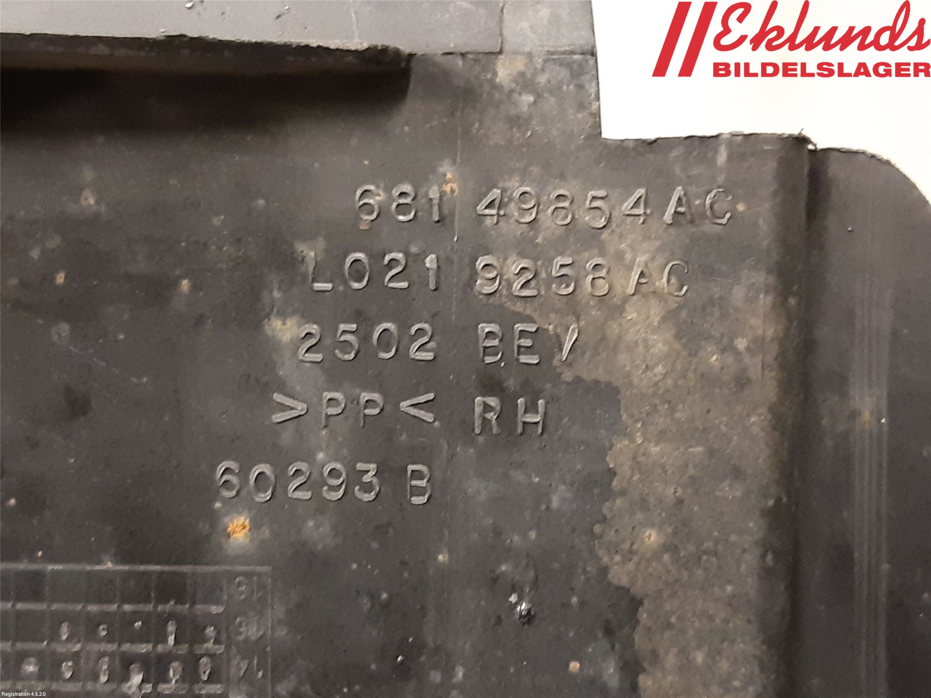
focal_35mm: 26
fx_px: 699
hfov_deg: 67.3
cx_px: 466
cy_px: 349
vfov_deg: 53.1
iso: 400
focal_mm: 3.93
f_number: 1.7
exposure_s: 1/25
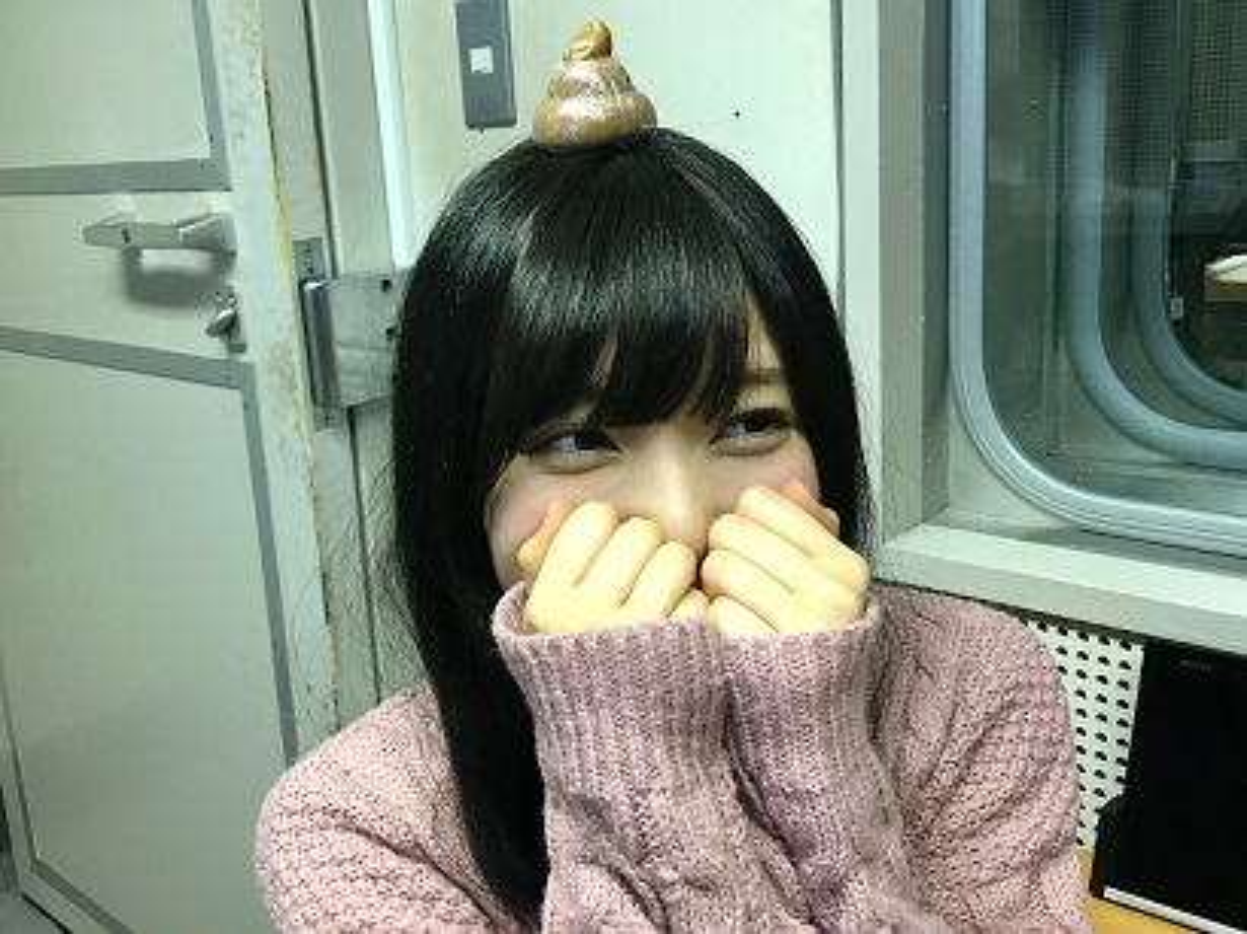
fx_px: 1008
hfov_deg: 63.5
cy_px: 467
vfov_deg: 49.7
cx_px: 624
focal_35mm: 28
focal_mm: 3.99
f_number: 1.8
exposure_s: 1/20
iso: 40
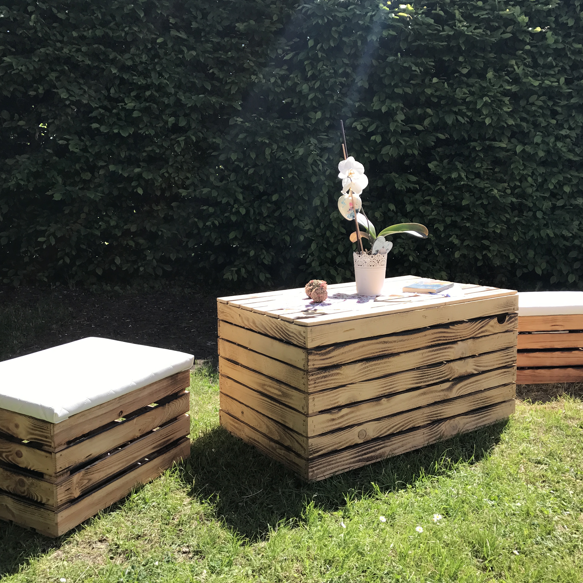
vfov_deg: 48.4
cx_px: 321
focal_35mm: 34
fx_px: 648
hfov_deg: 48.4
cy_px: 286
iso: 20
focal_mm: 3.99
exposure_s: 1/921
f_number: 1.8
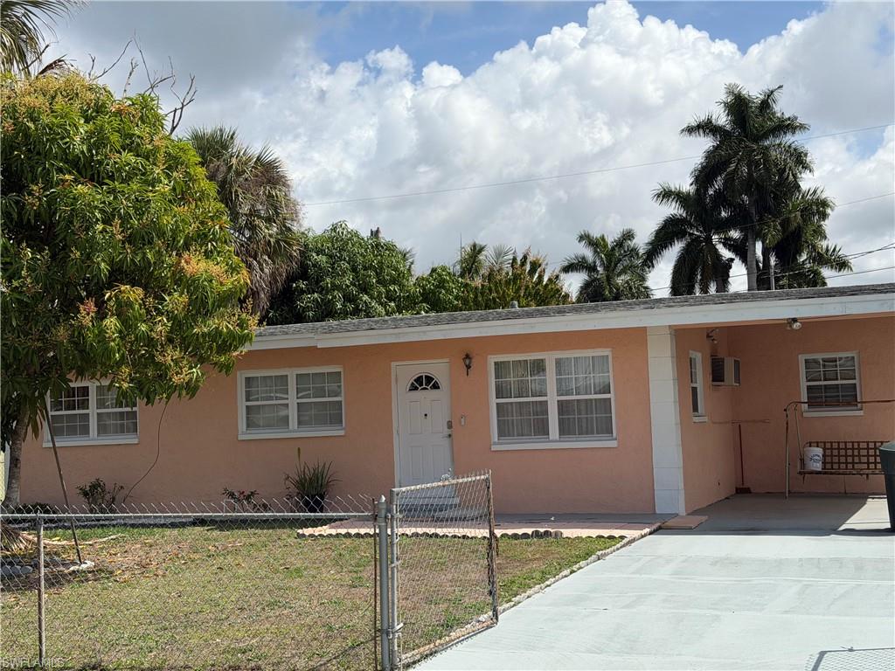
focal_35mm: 48
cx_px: 448
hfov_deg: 39.7
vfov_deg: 30.3
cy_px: 336
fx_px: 1241
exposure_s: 1/7143
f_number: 1.78
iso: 64
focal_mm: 6.76
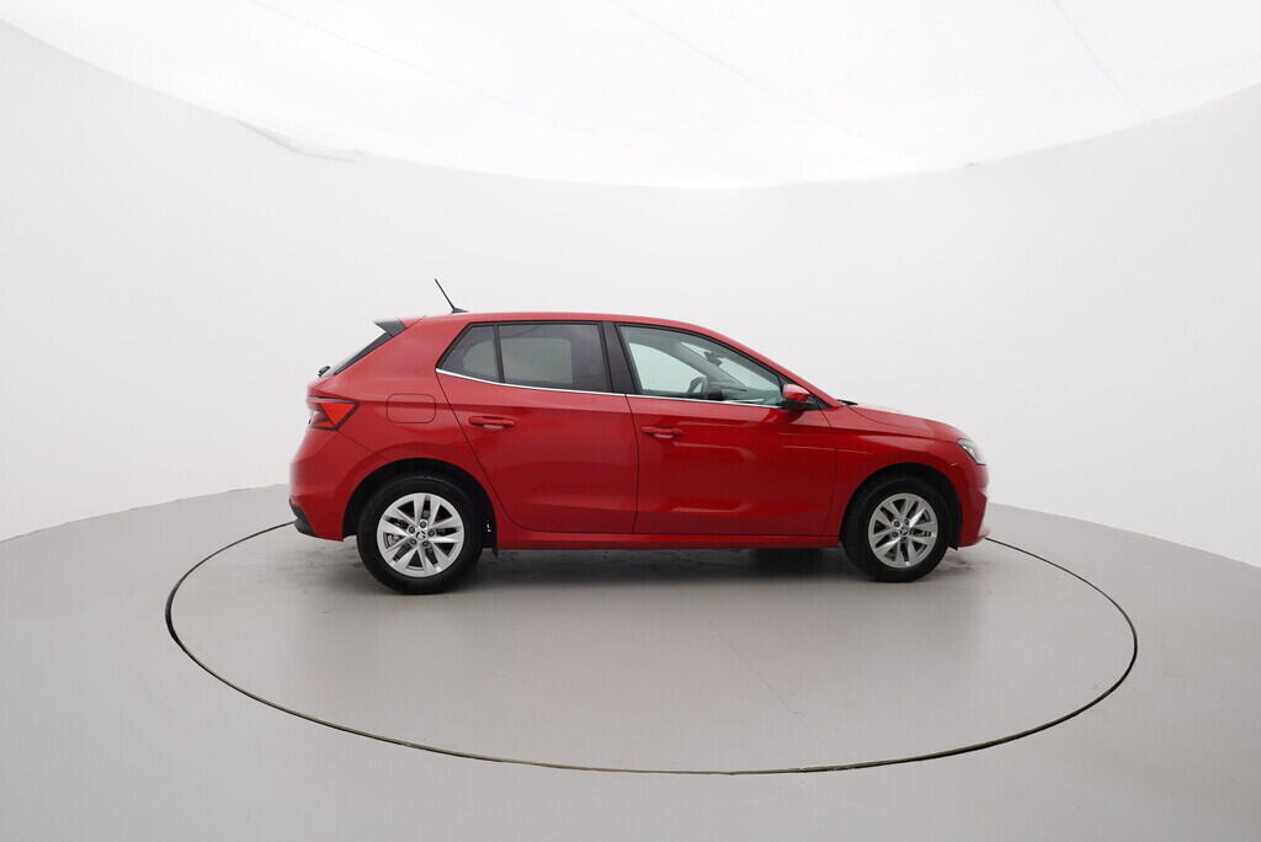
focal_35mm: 22
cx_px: 630
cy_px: 421
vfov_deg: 56.2
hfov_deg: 77.3
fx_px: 789
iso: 200
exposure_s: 1/80
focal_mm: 15
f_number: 5.6
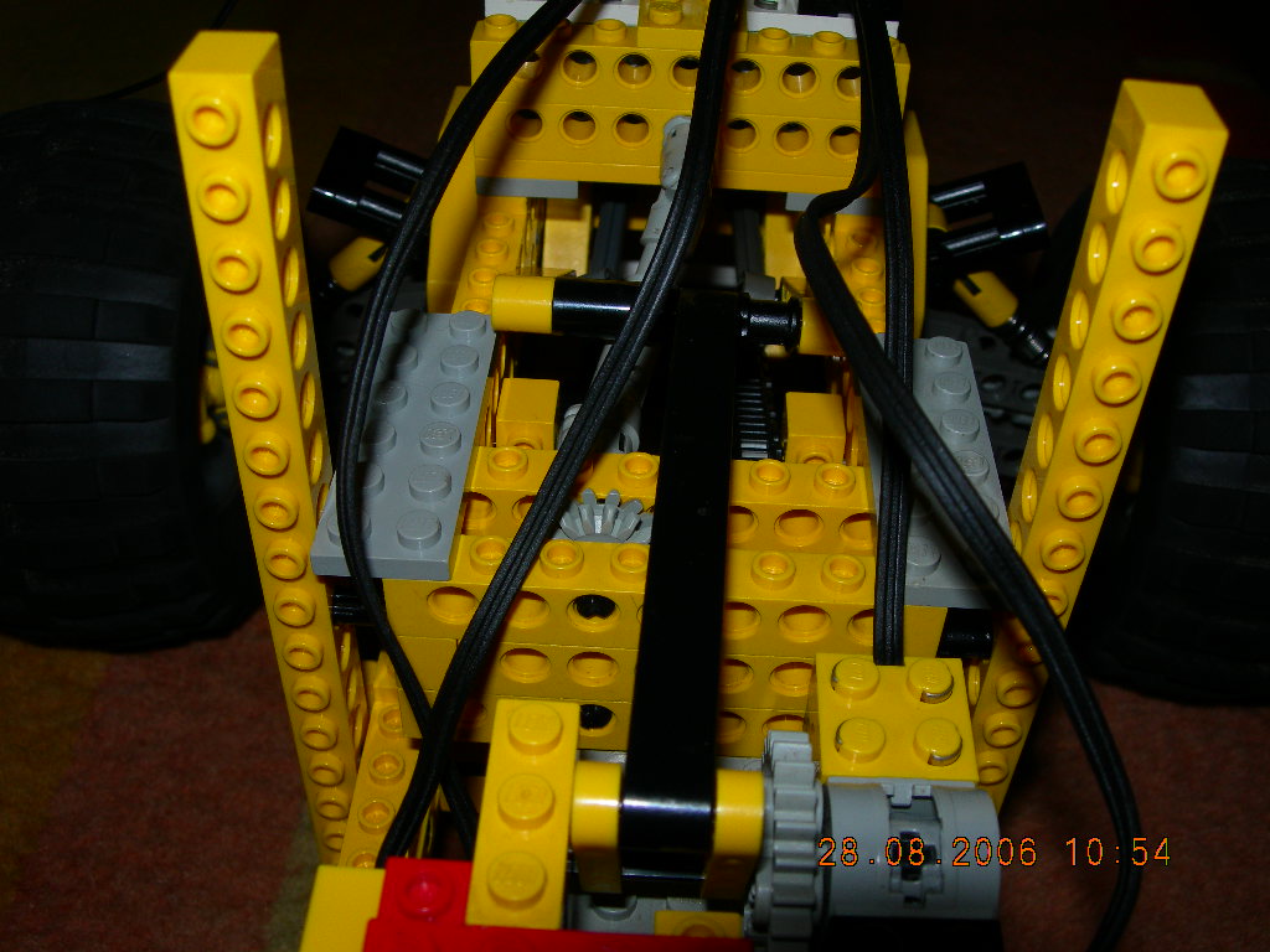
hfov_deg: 49.0
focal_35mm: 38
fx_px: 1394
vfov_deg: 37.7
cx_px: 635
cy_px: 476
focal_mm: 7.8
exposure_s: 1/60.1
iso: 50
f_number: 4.8
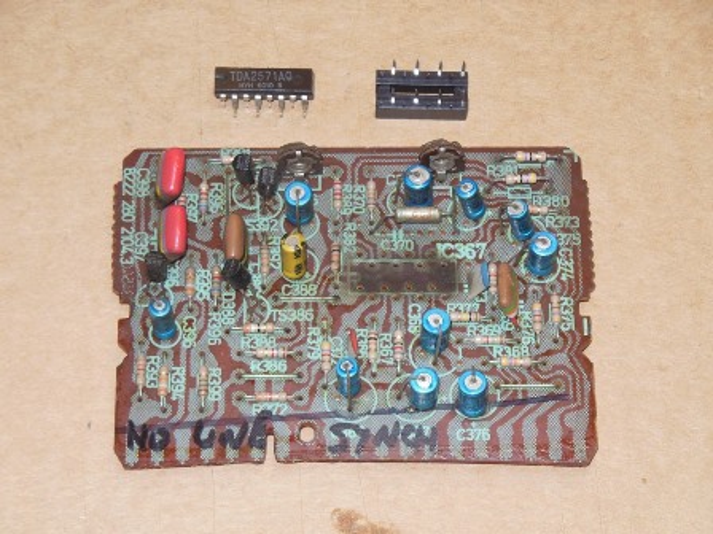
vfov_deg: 13.3
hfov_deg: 17.7
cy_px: 267
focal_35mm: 111
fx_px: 2286
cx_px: 356
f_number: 4.8
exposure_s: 1/60
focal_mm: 19.7
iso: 200
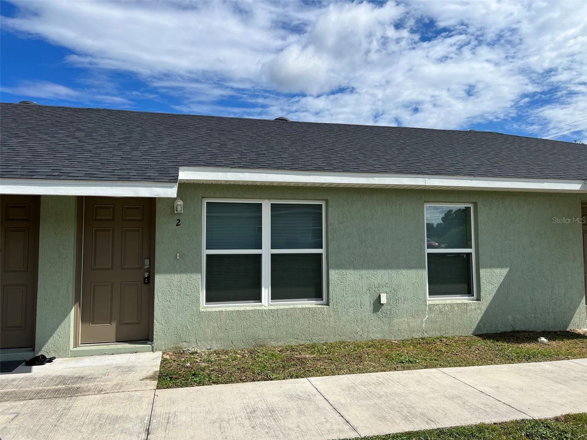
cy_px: 220
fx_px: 441
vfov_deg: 53.1
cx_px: 294
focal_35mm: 26
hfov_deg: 67.3
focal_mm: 5.7
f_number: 1.5
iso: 50
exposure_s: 1/5882
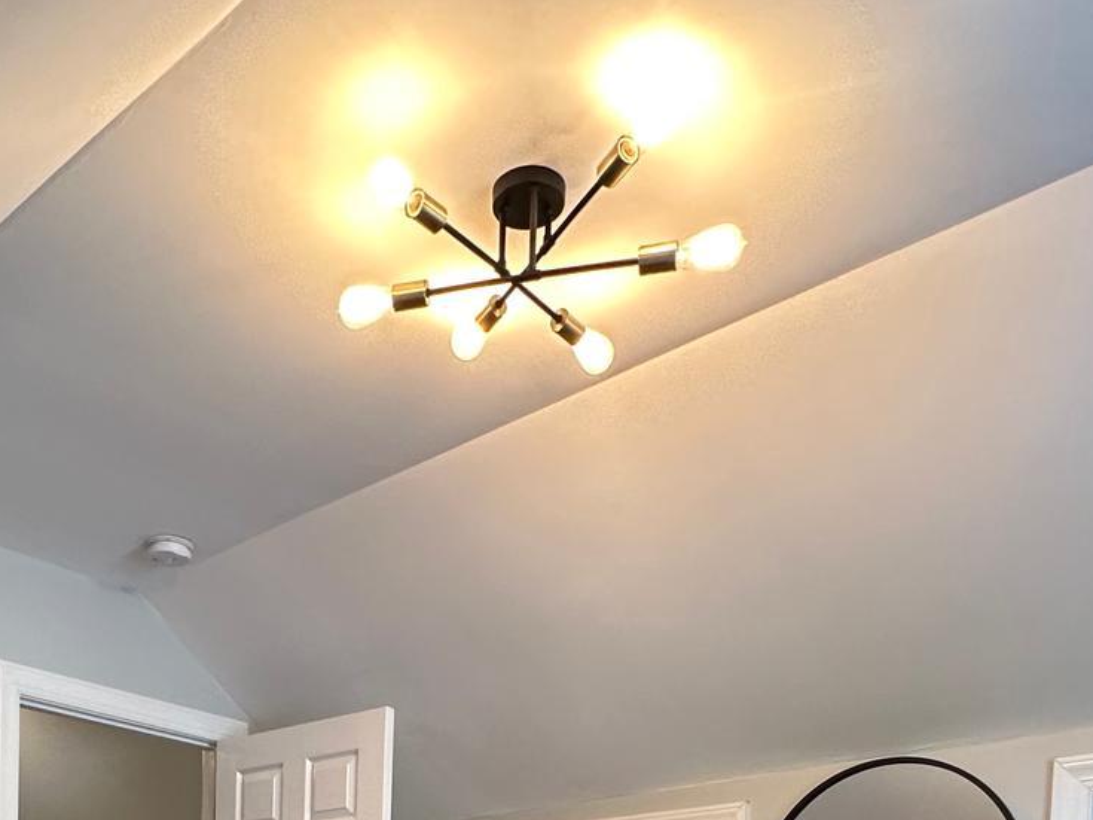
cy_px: 1118
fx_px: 1231
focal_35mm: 39
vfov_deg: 28.6
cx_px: 352
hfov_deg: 47.0
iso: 200
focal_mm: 2.22
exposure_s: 1/60
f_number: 2.2
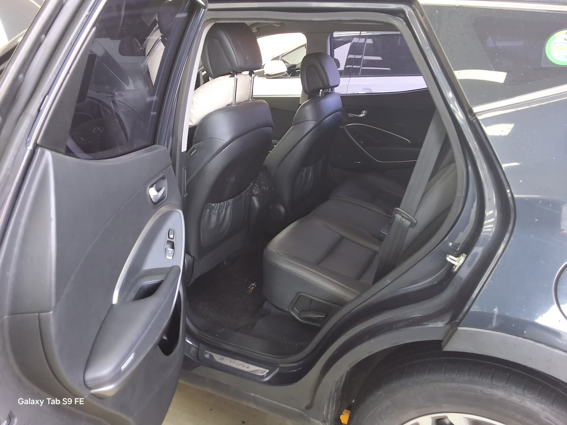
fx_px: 459
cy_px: 212
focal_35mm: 28
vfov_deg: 49.7
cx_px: 284
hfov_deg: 63.4
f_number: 1.9
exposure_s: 1/40
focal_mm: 2.91
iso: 80
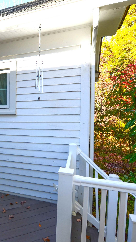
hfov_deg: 42.8
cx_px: 9
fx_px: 154
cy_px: 120
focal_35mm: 24
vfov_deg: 76.3
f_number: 5.6
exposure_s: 1/125
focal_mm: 10
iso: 100
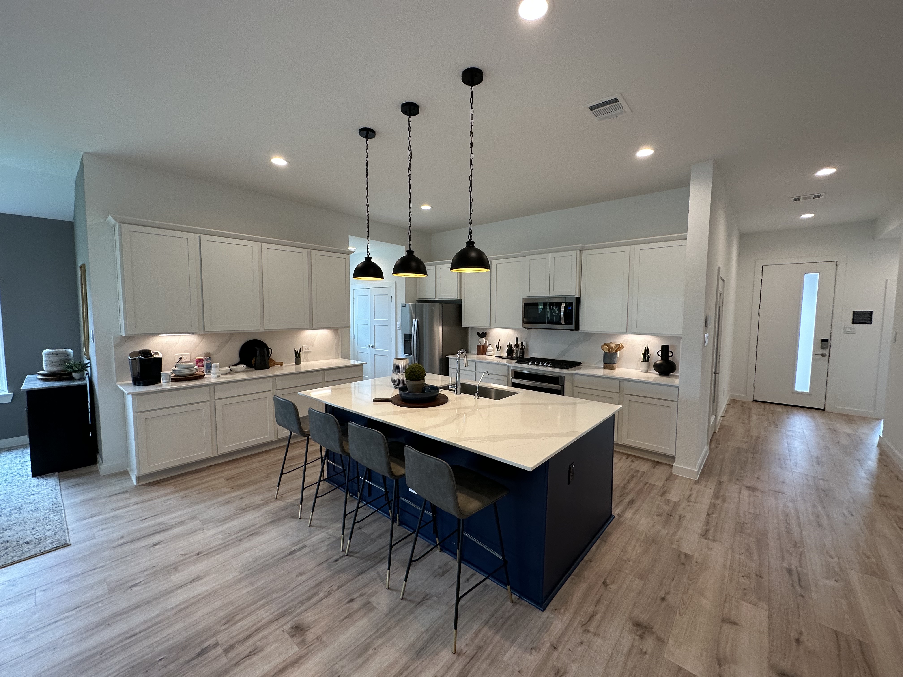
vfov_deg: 85.7
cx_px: 452
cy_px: 338
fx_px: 365
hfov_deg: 102.1
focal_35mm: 14
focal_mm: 2.22
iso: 125
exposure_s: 1/120
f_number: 2.2
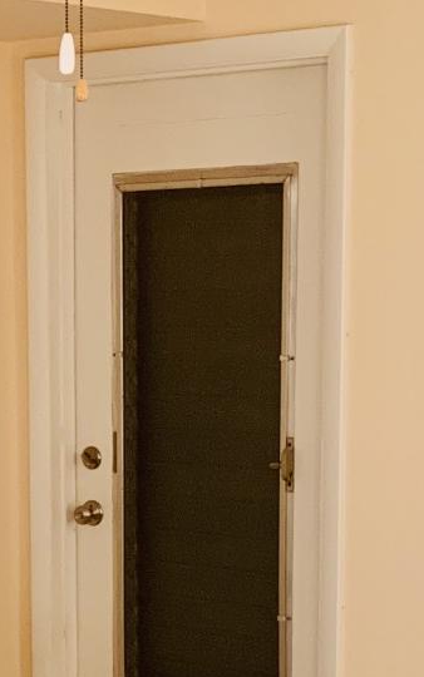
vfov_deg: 20.1
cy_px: 570
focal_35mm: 102
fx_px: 1884
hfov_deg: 12.6
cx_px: -48
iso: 200
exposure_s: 1/60
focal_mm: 4.25
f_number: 1.8
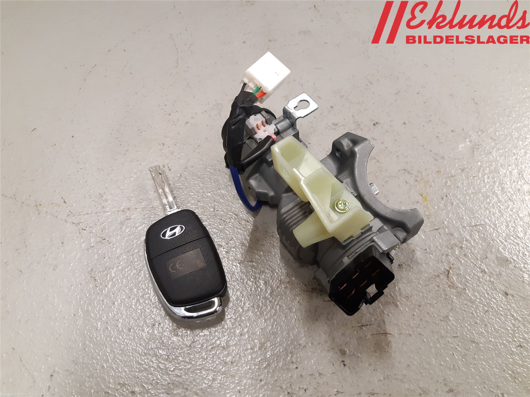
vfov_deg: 53.1
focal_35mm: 26
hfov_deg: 67.3
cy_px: 198
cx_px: 265
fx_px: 398
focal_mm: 3.93
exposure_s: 1/50
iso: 160
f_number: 1.7
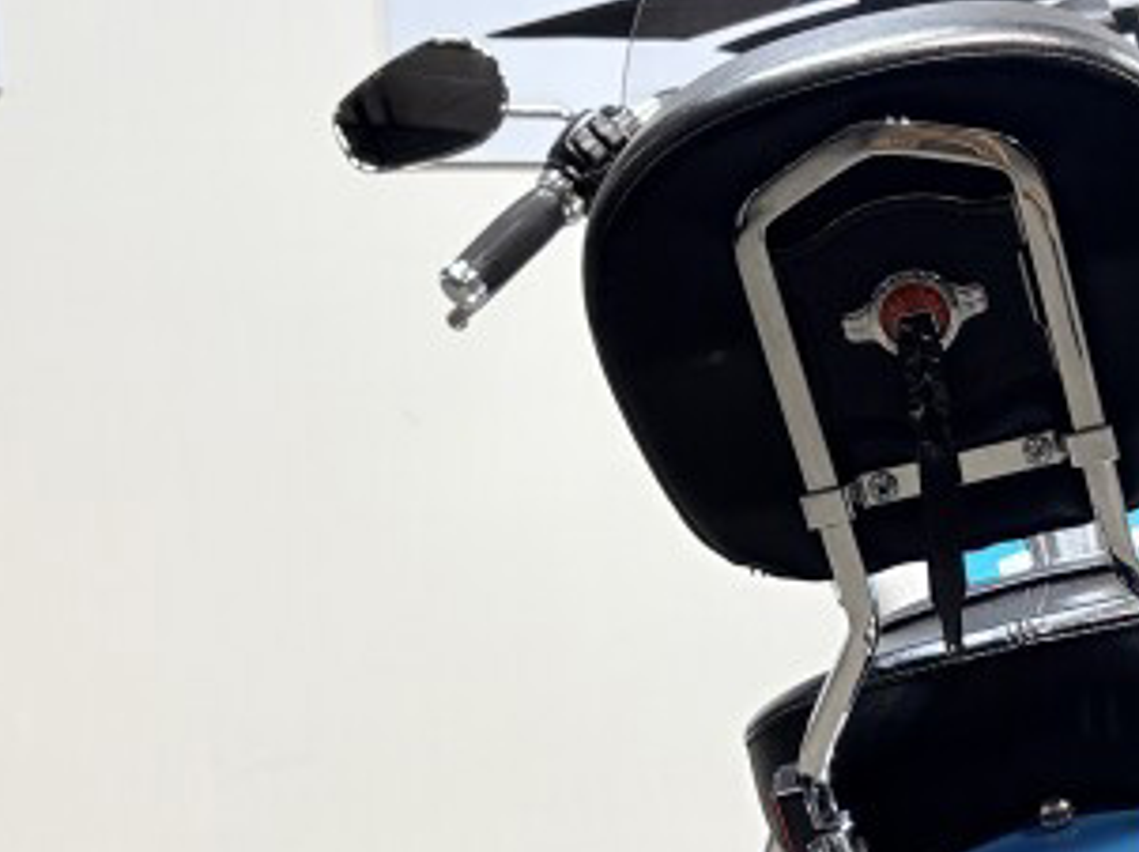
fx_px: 3025
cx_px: 1141
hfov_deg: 20.6
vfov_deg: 15.7
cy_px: 863
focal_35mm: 92
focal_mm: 5.96
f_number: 1.6
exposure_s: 1/120
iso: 40
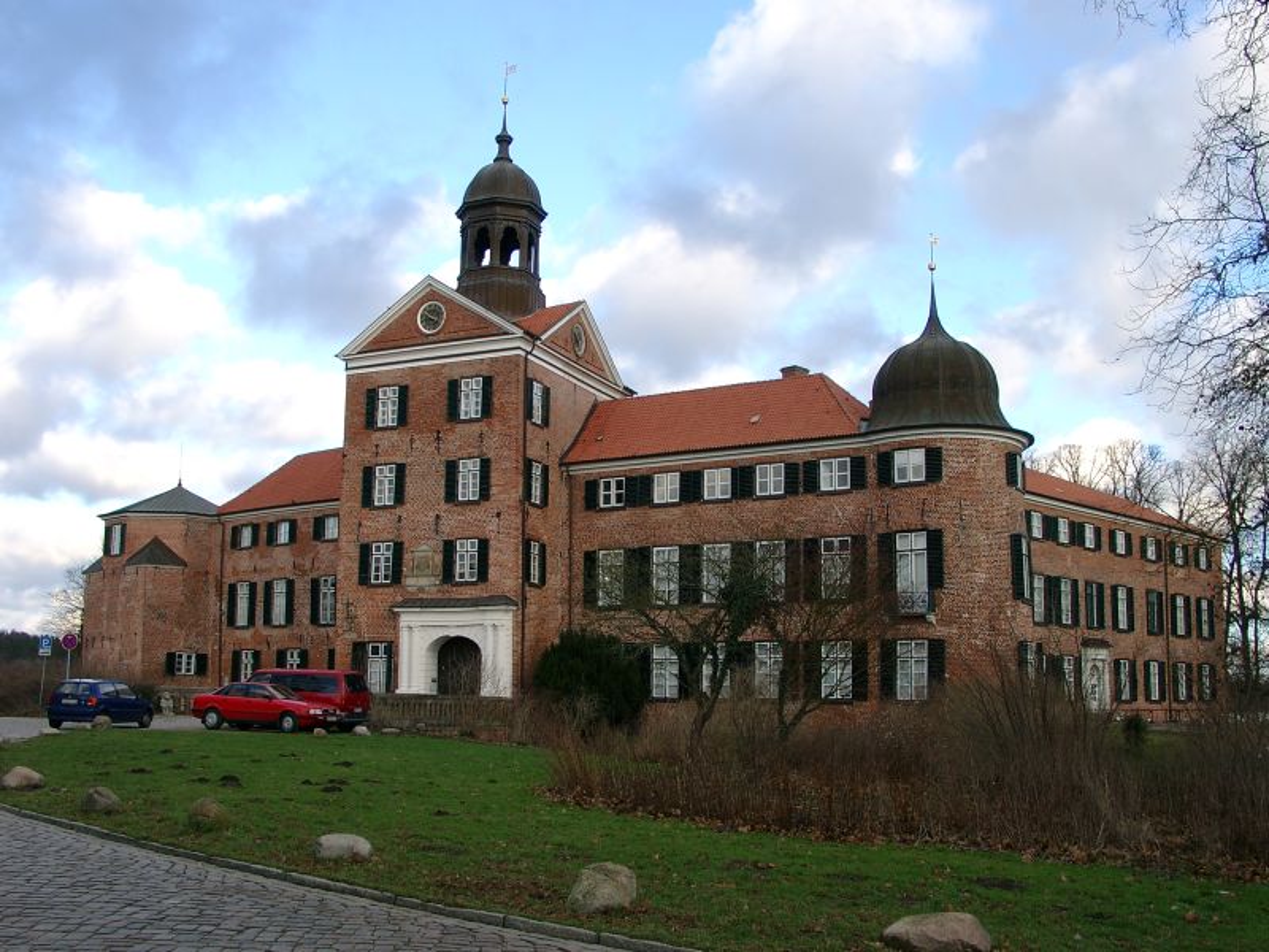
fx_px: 1246
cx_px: 634
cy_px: 476
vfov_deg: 41.8
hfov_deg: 54.0
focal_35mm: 34
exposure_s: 1/178
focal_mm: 7.13
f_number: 4
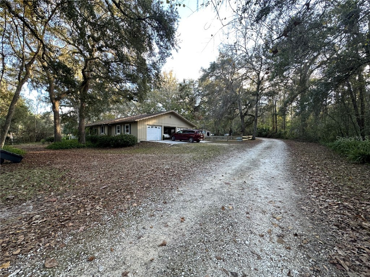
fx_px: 150
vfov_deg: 85.7
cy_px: 138
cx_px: 185
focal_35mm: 14
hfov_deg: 102.1
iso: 80
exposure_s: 1/99
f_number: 2.2
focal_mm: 2.22
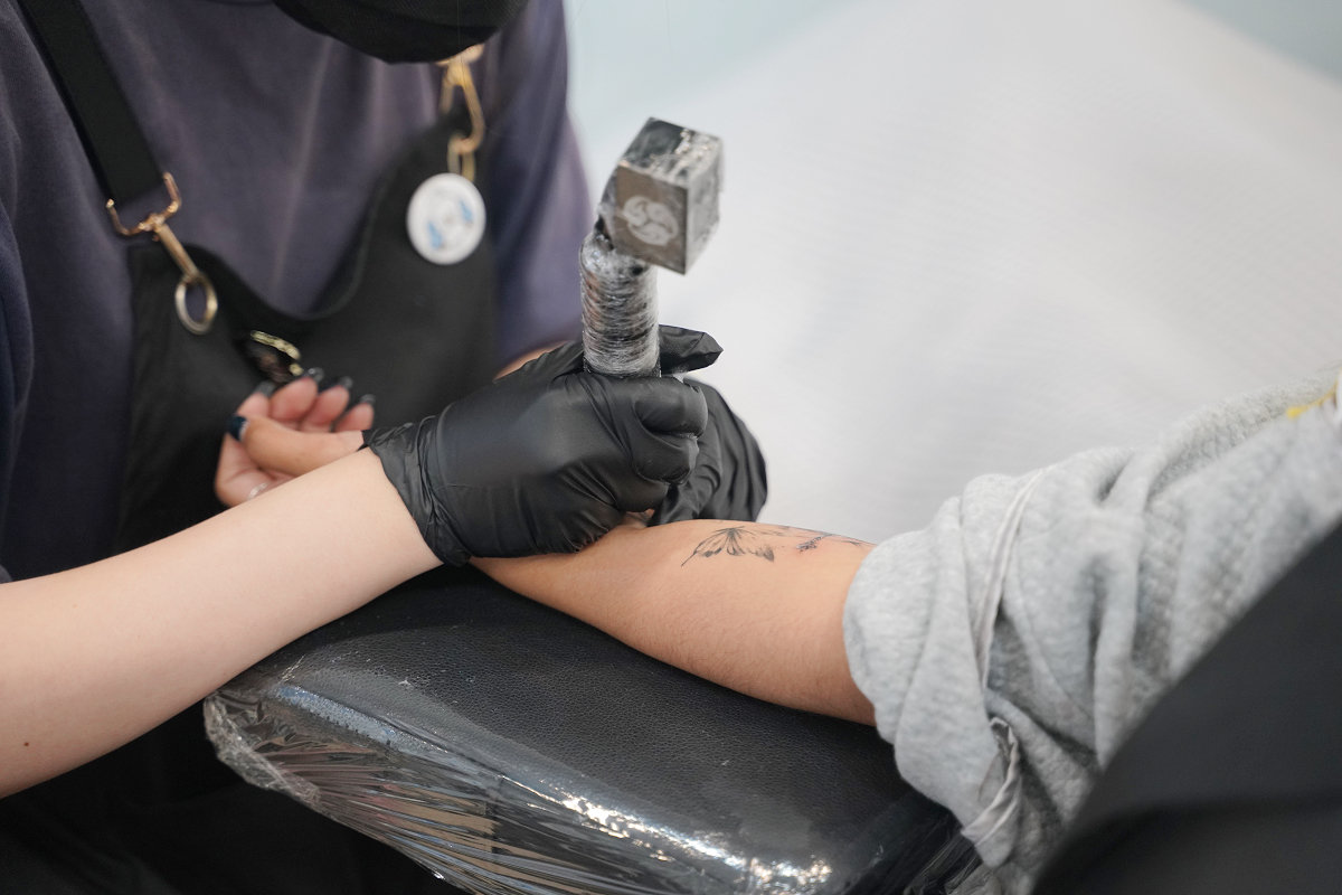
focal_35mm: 75
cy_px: 448
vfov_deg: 18.2
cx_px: 671
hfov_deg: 27.0
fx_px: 2796
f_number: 2.8
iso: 1600
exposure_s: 1/160
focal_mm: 75
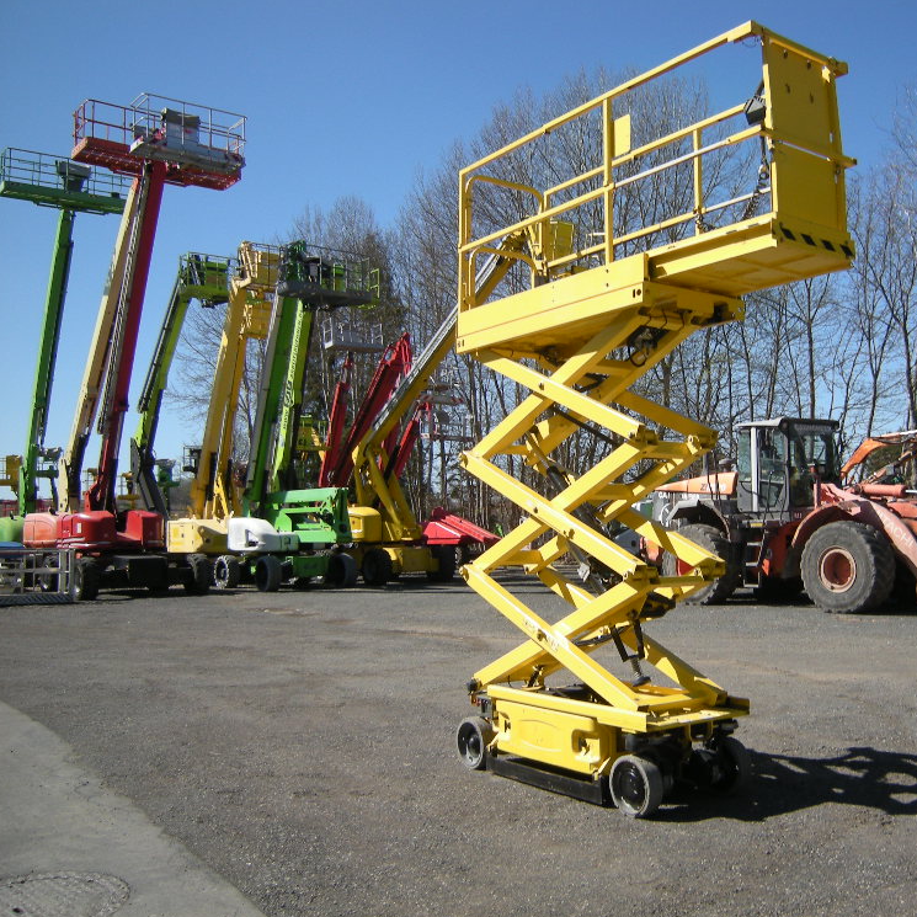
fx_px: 1019
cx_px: 620
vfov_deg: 48.4
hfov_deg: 47.6
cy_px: 450
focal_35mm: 34
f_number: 5.6
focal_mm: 4.7
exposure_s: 1/246
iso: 64
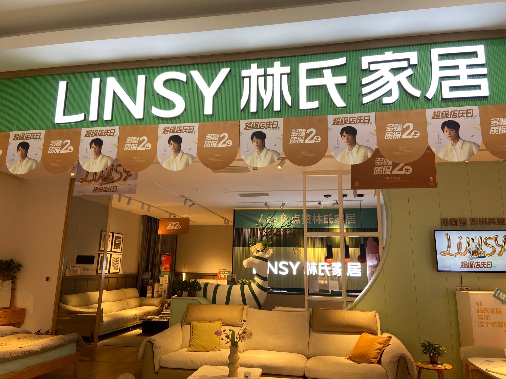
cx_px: 253
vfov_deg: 53.1
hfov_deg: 67.3
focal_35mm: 26
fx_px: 380
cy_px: 190
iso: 64
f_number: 1.8
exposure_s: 1/100
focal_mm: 4.25
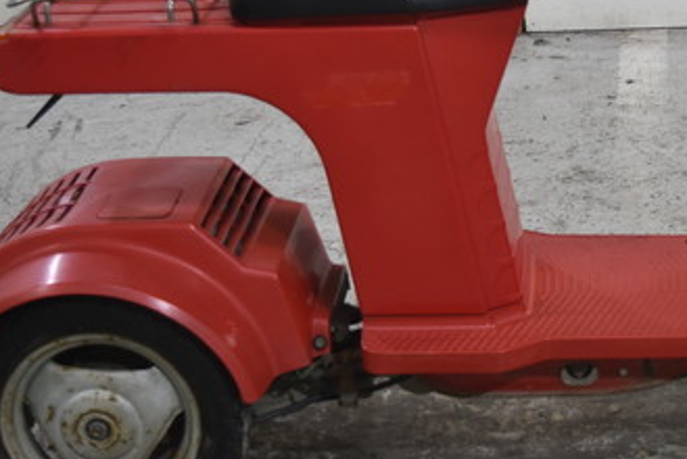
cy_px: 123
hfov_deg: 21.0
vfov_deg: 14.4
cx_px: 597
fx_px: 1816
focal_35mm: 95
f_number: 4.2
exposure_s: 1/60
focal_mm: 29
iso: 560
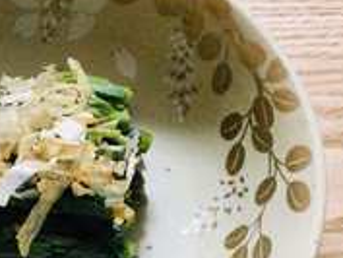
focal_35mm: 70
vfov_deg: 20.8
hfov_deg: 27.0
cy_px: 211
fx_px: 694
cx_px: 47
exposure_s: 1/15
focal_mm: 3.3
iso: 200
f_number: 2.4
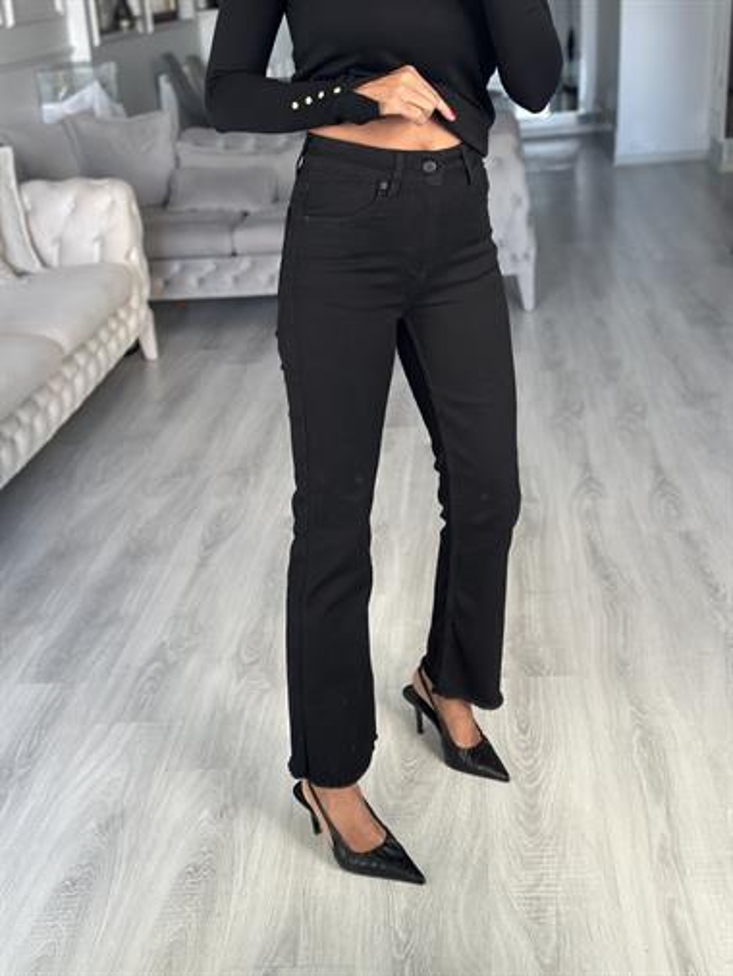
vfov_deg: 39.6
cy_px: 488
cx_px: 366
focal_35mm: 48
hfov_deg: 30.3
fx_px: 1354
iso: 250
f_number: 1.78
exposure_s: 1/60
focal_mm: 6.86
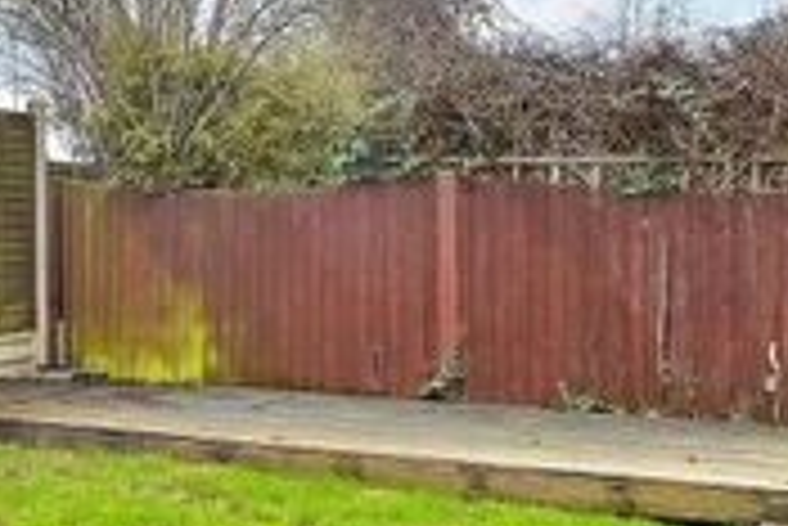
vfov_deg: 22.7
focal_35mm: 60
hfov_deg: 28.4
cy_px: 276
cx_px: -189
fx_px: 1314
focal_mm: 10
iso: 160
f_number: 8
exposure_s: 1/125
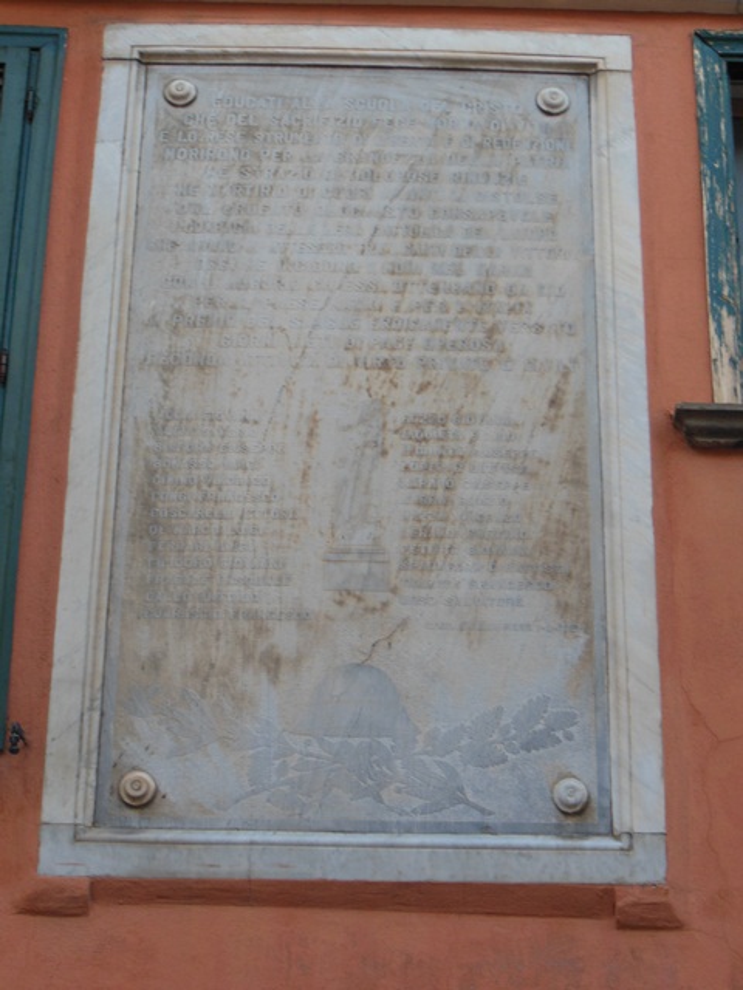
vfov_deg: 21.1
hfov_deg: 15.9
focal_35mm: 93
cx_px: 372
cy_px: 495
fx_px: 2662
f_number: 5.6
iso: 200
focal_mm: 16.5
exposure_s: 1/60
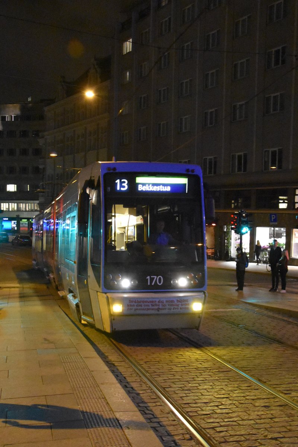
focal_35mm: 36
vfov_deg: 53.1
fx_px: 447
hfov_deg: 36.9
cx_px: 149
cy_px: 224
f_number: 3.8
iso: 10000
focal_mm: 24
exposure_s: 1/60
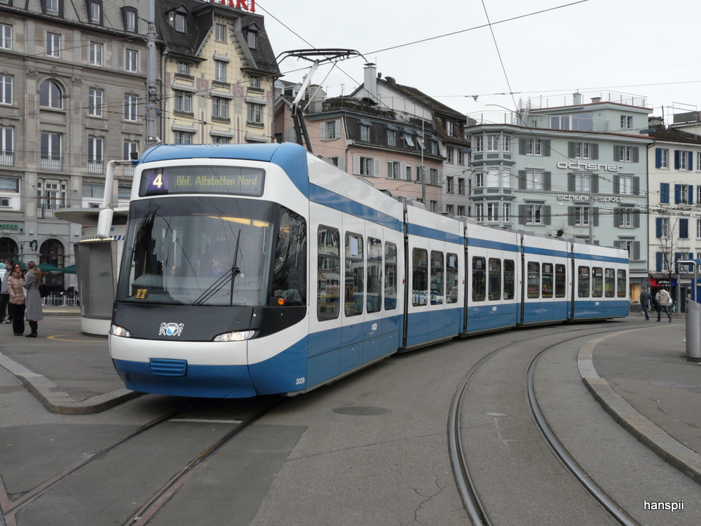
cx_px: 350
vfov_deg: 35.1
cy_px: 263
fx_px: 830
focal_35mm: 41
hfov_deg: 45.8
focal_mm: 6.7
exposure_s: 1/160
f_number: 3.2
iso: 160
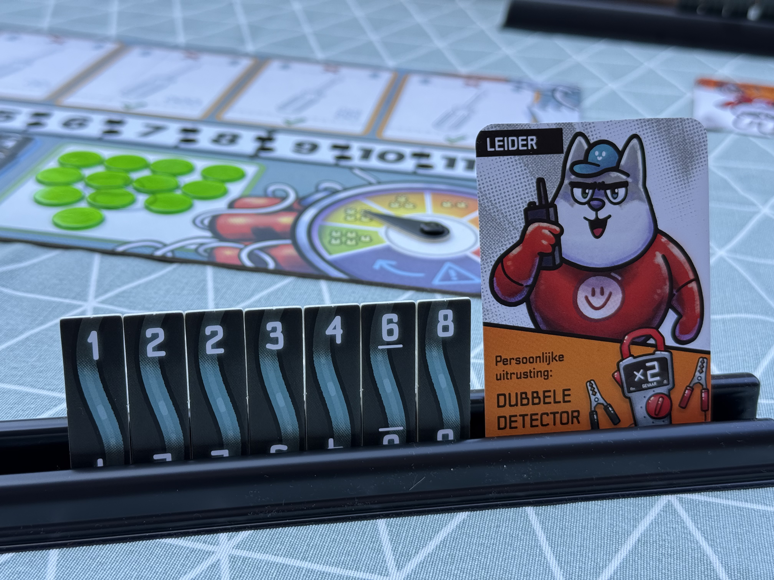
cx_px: 387
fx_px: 1073
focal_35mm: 48
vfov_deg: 30.3
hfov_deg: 39.7
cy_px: 290
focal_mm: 6.76
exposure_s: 1/429
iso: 80
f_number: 1.78
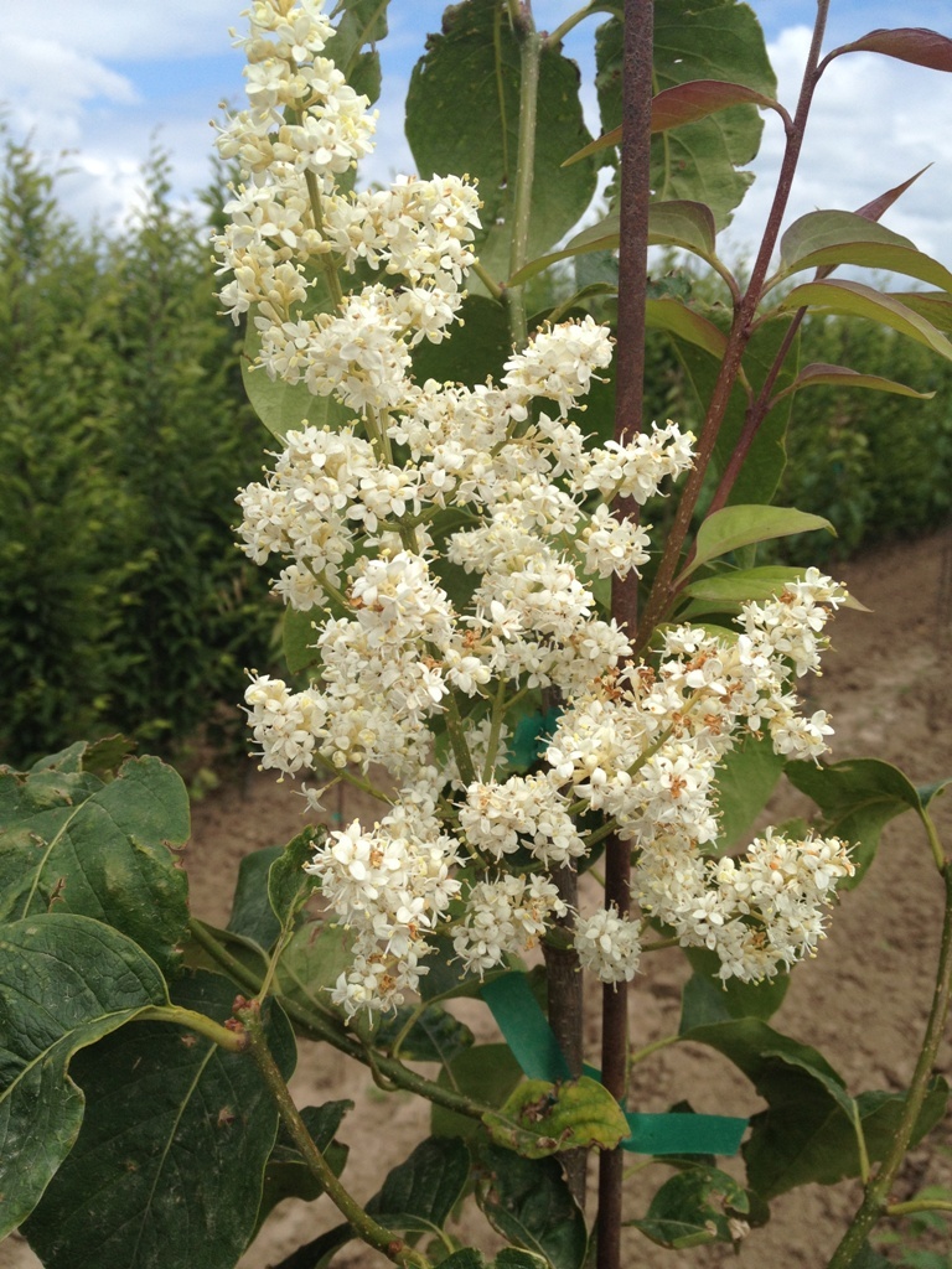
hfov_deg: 40.7
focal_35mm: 35
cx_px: 476
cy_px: 634
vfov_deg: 52.6
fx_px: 1283
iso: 50
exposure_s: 1/1905
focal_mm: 4.28
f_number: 2.4
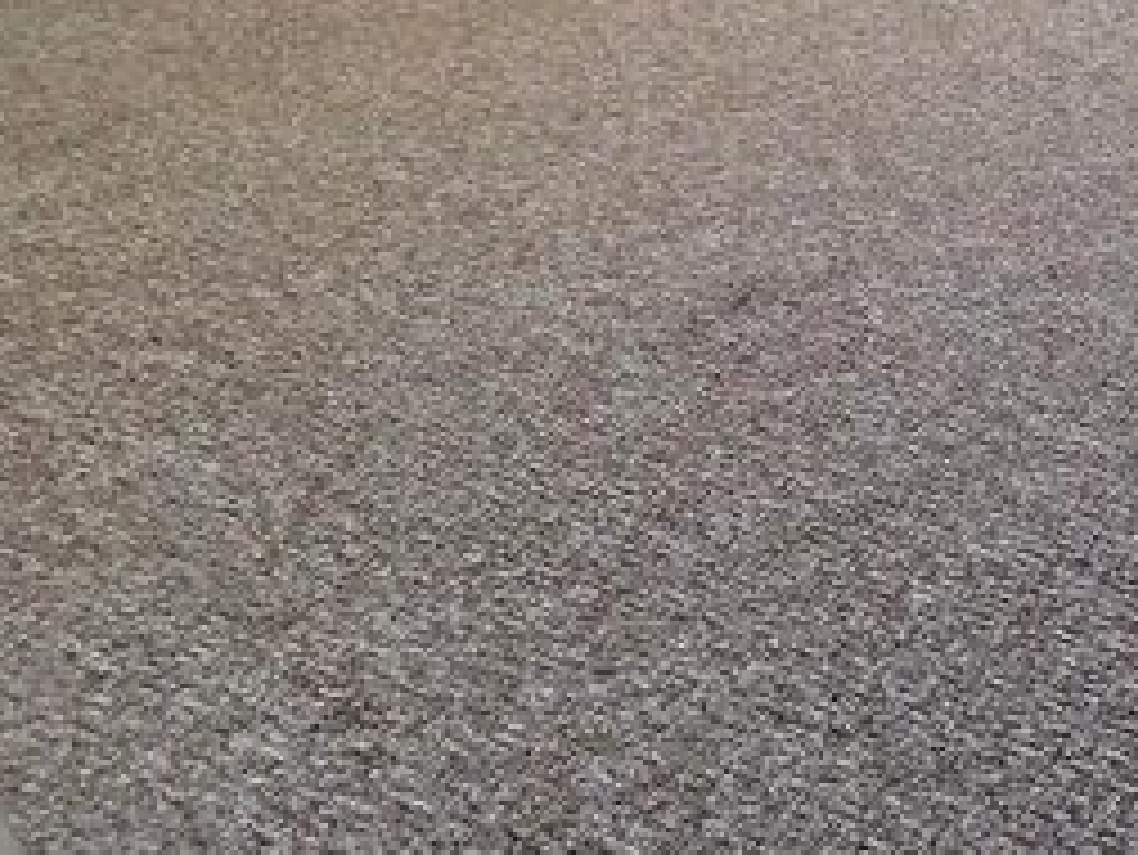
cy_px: -313
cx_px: 1543
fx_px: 1184
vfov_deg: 29.8
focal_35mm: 36
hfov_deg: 33.6
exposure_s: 1/100
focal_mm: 2.2
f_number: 2.2
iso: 125
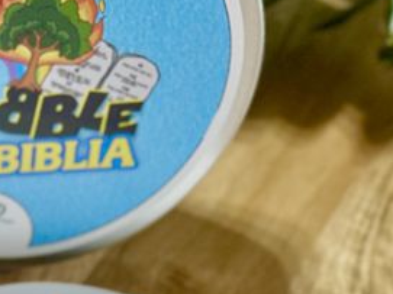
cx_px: -204
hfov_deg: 18.1
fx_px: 1089
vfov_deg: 14.1
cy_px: 474
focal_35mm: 96
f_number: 1.5
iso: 160
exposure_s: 1/50
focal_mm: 5.7
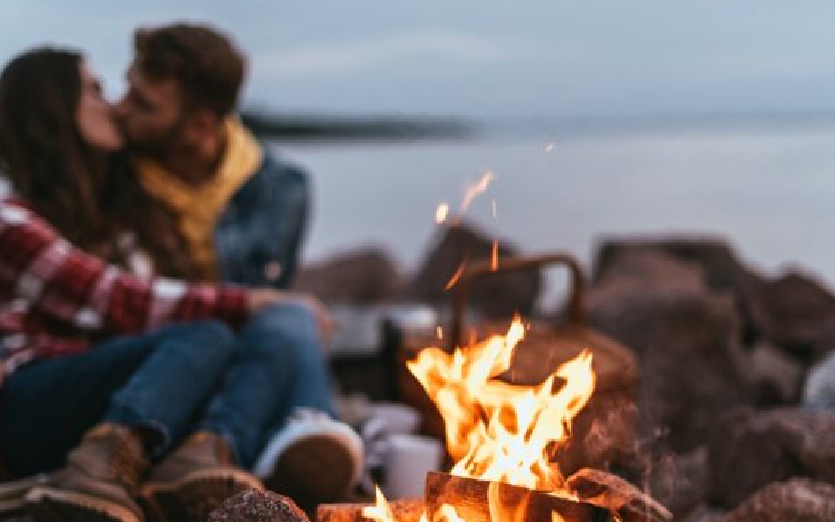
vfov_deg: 18.8
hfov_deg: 29.8
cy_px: 367
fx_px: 1570
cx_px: 418
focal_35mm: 69
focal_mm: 50
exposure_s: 1/160
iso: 400
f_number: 1.8
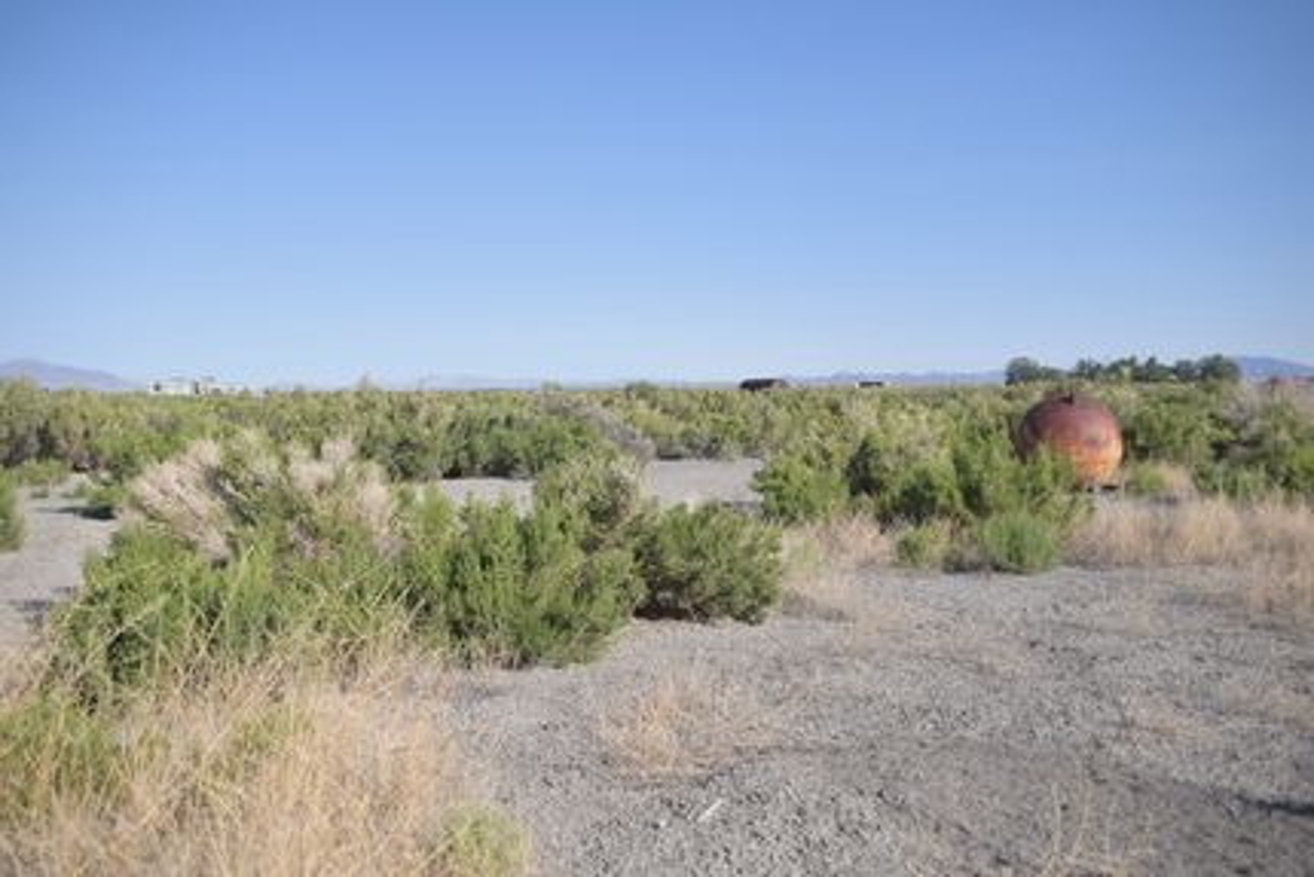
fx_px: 1424
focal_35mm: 39
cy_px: 438
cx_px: 657
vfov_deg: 34.2
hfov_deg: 49.5
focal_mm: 26
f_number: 4
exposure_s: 1/2000
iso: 200
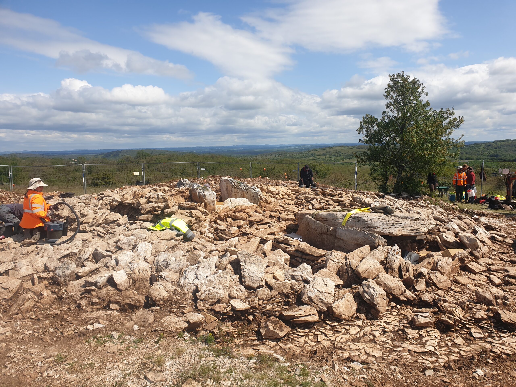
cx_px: 258
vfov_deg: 53.1
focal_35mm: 26
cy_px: 194
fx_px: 388
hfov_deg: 67.3
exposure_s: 1/1996
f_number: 2.4
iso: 50
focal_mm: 4.3
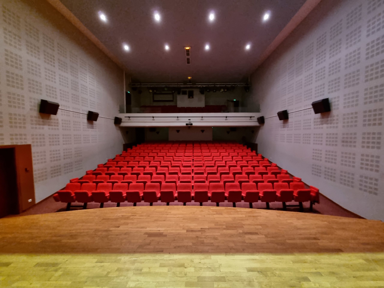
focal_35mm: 13
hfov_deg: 106.2
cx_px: 192
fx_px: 144
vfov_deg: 89.9
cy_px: 144
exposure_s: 1/25
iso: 1000
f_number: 2.2
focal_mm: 2.2
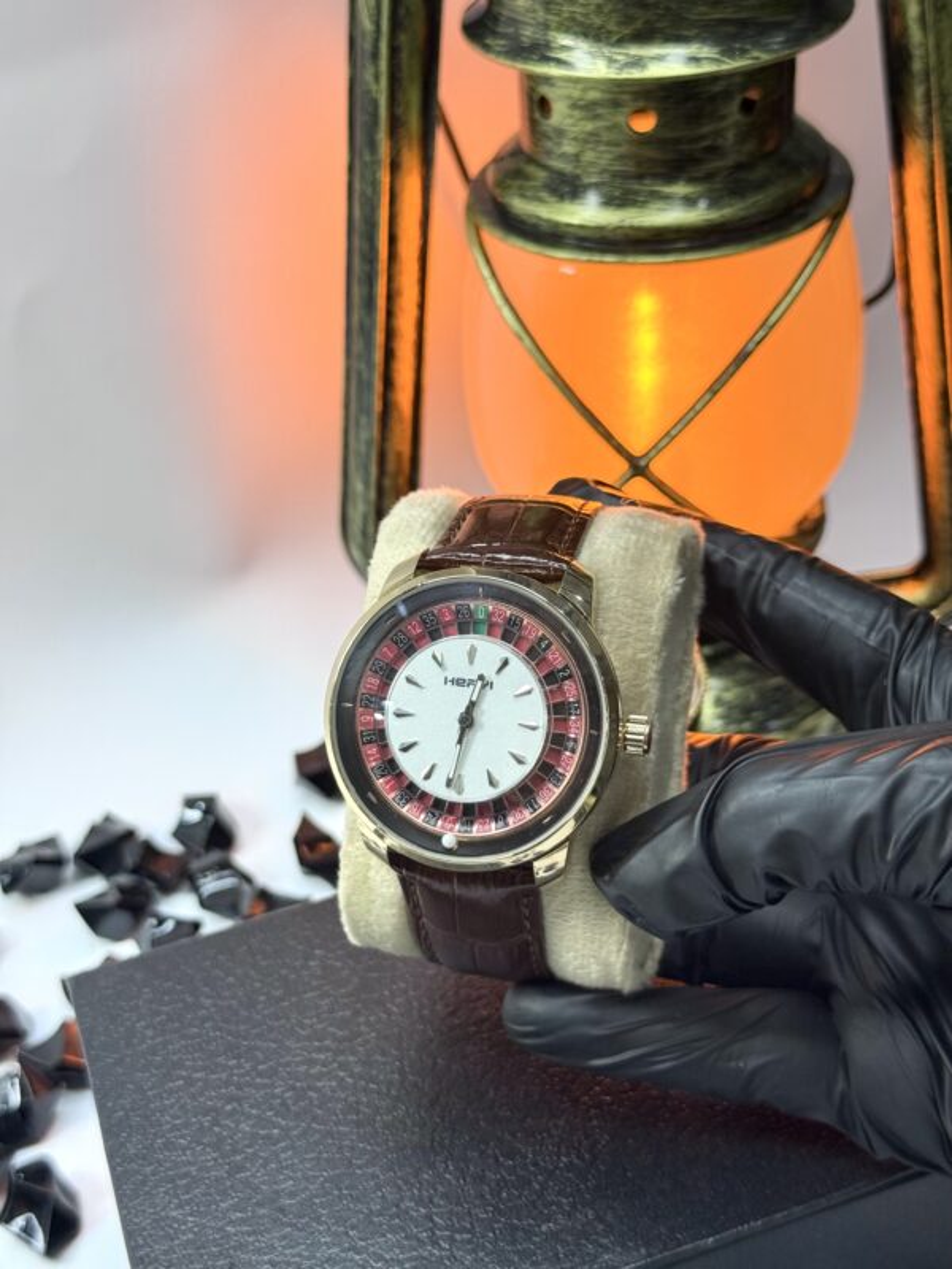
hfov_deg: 30.3
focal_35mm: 48
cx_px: 476
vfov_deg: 39.7
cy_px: 634
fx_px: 1760
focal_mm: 6.76
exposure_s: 1/147
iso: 50
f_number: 1.78
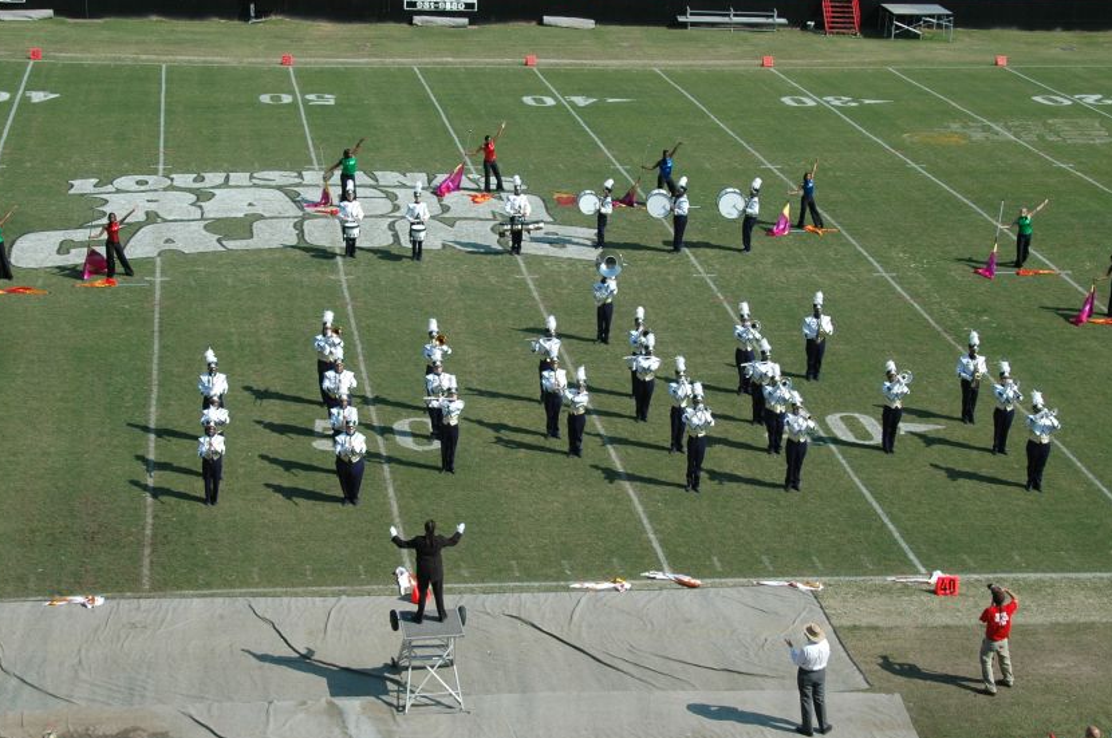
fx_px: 2283
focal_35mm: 74
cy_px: 335
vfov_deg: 18.4
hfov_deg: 27.4
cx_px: 518
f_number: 9
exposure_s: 1/320
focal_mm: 40
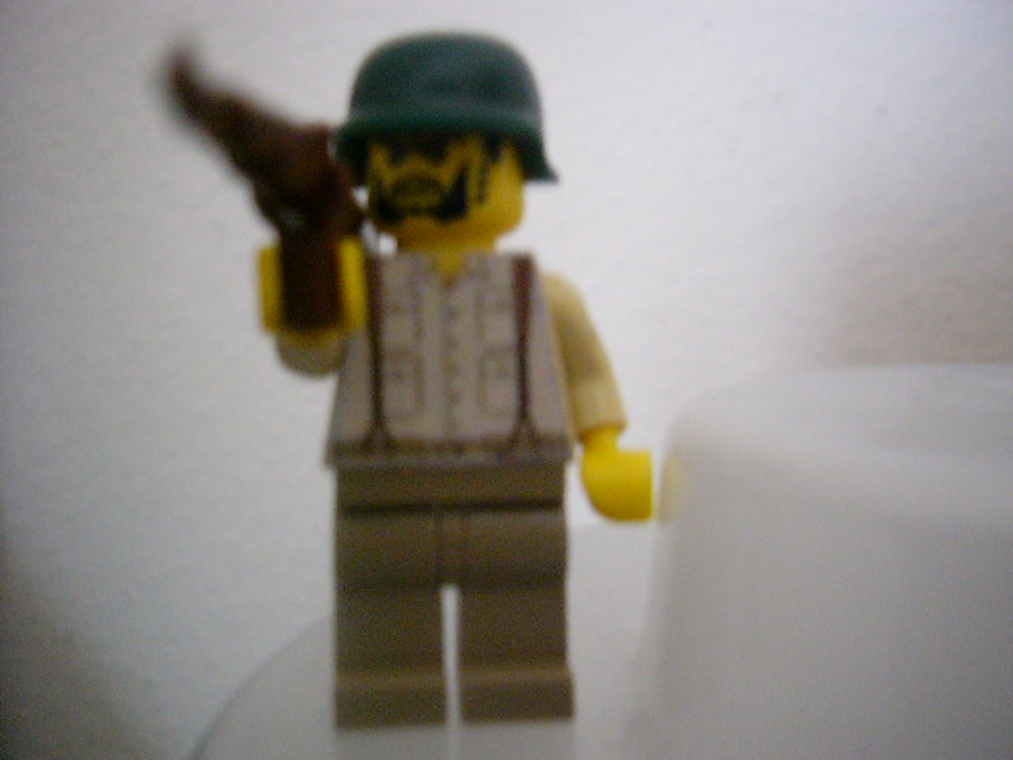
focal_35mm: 35
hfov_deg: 52.6
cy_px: 380
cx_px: 506
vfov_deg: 40.7
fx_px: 1024
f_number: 2.8
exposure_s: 1/15
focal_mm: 5.8
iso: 400
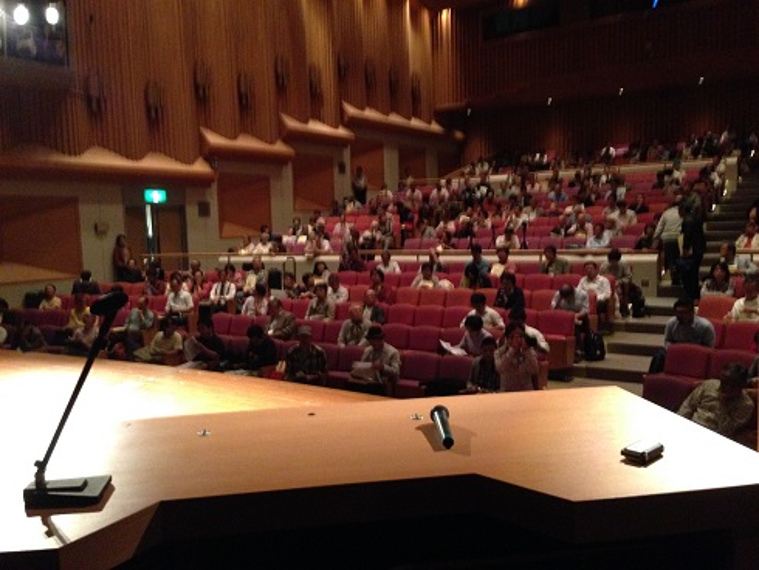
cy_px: 285
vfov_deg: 43.0
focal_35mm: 33
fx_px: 724
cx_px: 380
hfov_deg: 55.3
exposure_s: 1/15
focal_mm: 4.12
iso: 640
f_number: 2.4
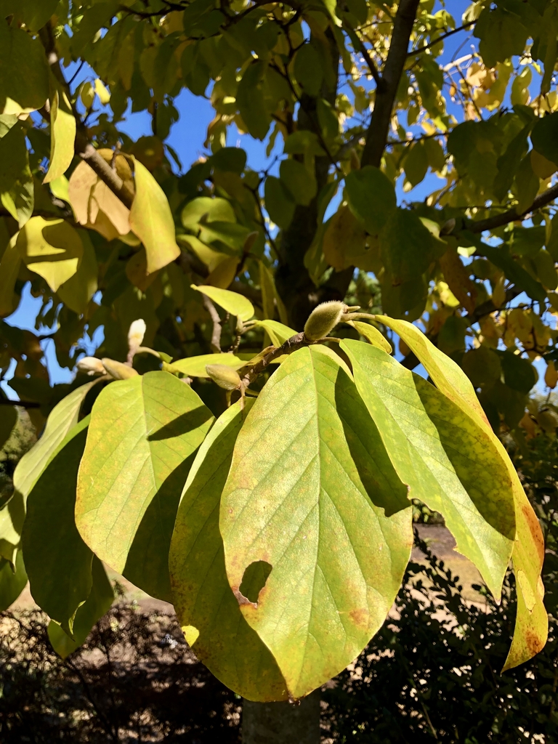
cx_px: 279
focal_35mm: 28
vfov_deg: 63.4
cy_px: 372
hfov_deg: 49.7
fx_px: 602
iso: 20
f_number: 1.8
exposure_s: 1/1215
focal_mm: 3.99
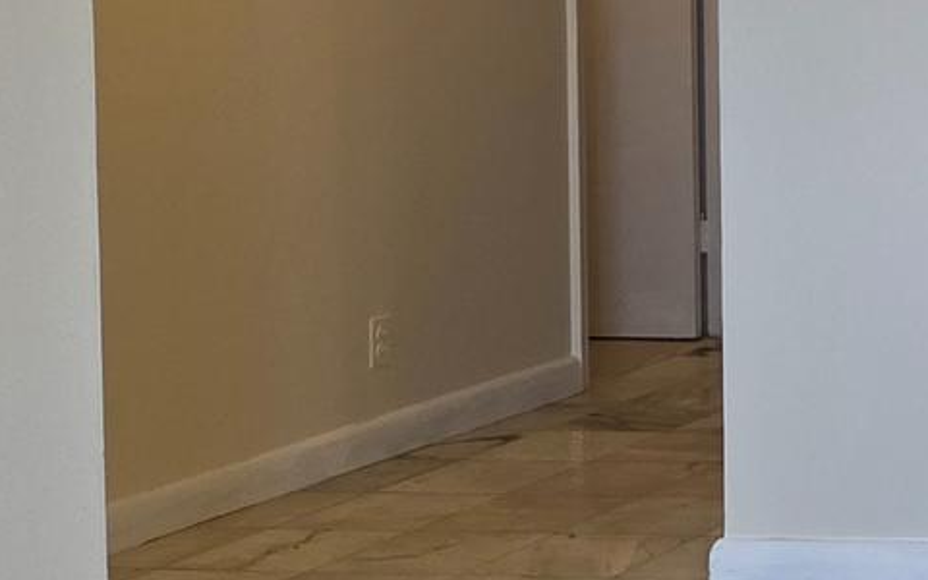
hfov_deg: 15.3
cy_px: -35
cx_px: 1960
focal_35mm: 104
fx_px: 2630
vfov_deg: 12.4
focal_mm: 5.4
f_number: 1.8
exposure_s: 1/120
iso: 100
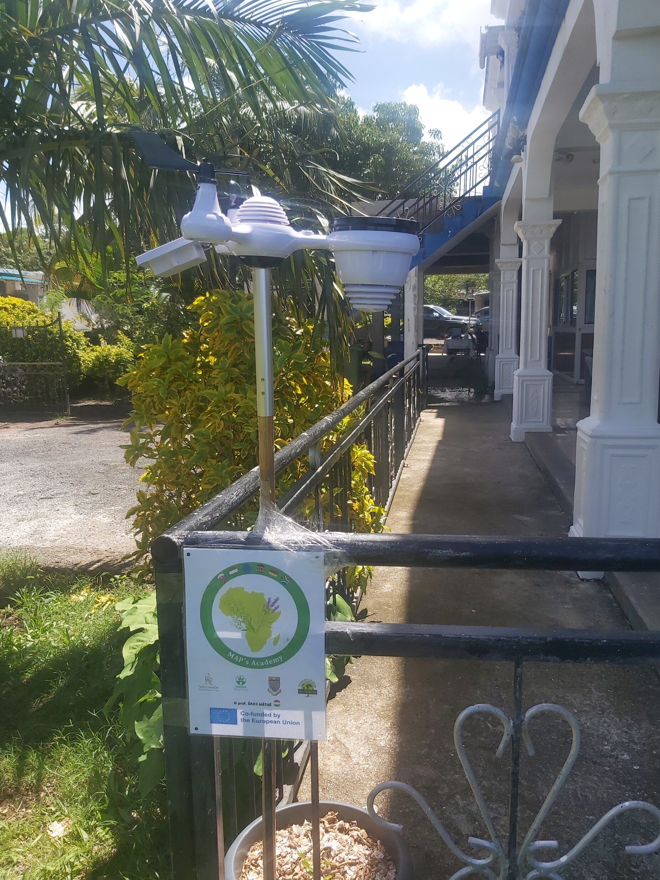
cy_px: 437
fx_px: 686
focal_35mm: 27
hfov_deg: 51.4
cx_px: 337
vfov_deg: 65.3
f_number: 1.7
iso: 64
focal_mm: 3.92
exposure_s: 1/1570
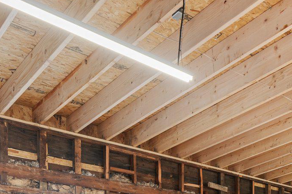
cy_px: 273
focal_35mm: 48
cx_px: 326
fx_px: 389
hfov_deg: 34.9
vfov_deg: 23.6
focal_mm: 16
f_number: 7.1
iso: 320
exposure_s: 1/2.5
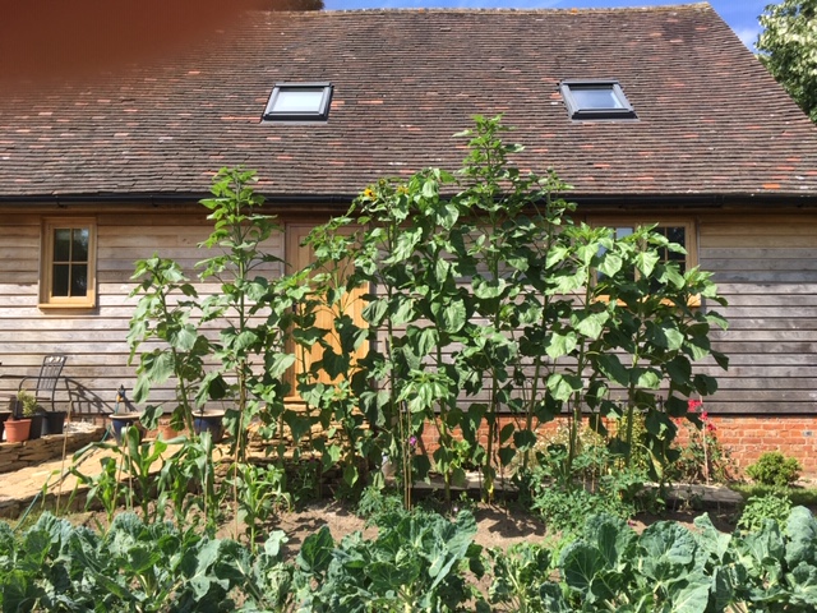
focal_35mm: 29
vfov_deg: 48.2
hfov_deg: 61.7
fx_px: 684
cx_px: 408
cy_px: 306
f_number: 2.2
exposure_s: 1/818
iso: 25
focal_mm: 4.15
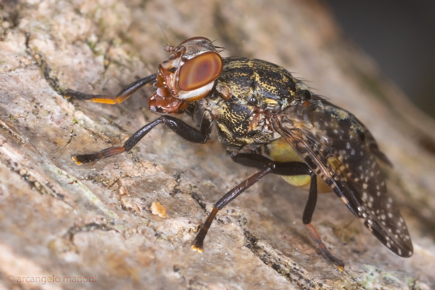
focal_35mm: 158
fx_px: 1903
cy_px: 145
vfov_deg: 8.7
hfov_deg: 13.0
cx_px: 218
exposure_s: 1/125
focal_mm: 105
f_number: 16
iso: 500
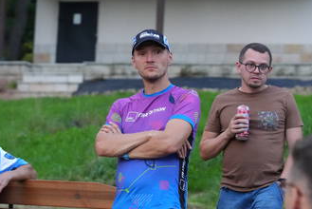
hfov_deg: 15.1
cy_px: 161
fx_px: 1180
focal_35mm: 136
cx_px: 182
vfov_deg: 10.1
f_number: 3.2
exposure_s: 1/1600
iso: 12800
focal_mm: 70
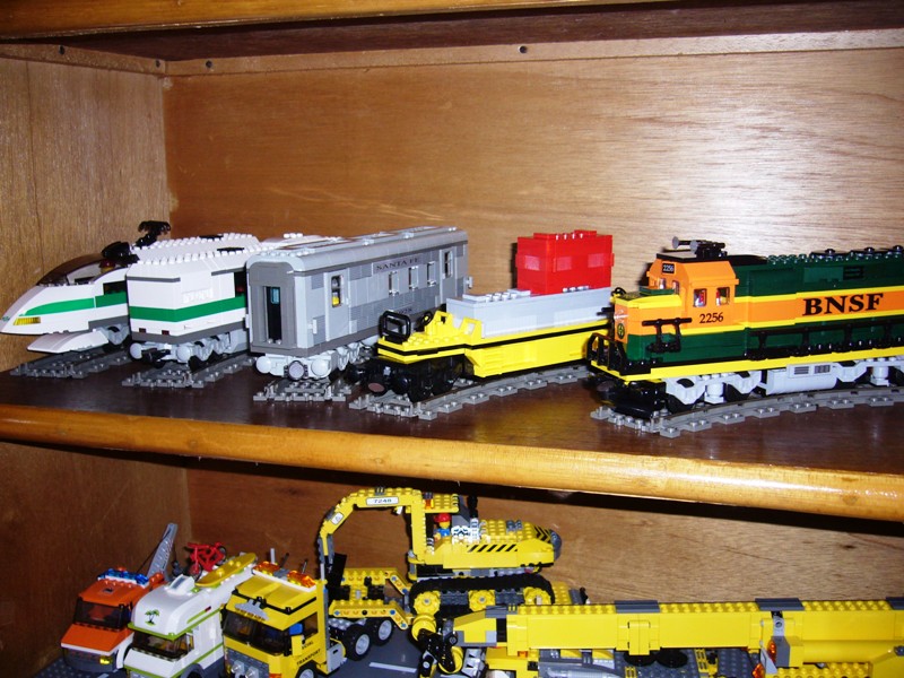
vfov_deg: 40.7
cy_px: 339
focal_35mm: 35
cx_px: 452
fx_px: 914
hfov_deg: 52.6
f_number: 2.8
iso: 100
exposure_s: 1/60
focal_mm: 5.8
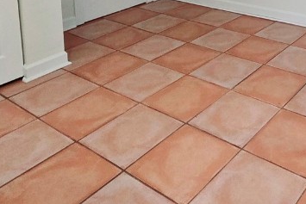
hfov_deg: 44.5
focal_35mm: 39
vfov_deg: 27.6
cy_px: -71
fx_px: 332
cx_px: 283
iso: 200
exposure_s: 1/60.2
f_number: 2.2
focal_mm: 2.2
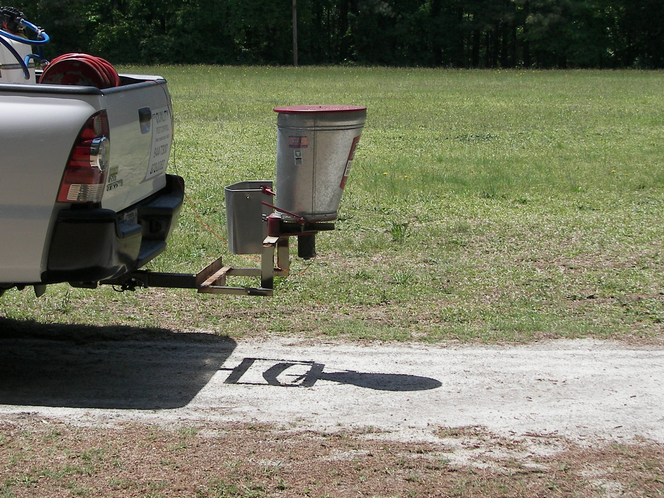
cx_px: 267
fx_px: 1861
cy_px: 176
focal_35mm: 97
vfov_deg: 15.2
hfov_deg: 20.2
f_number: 2.8
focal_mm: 11.7
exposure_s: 1/800
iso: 50
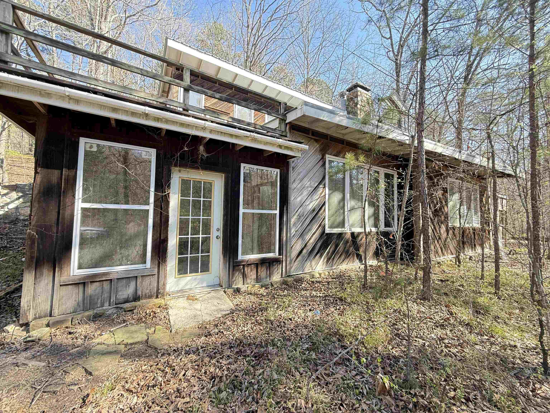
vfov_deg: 85.7
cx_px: 275
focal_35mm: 14
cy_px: 206
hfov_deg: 102.1
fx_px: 222
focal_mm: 2.22
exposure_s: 1/103
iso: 64
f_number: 2.2
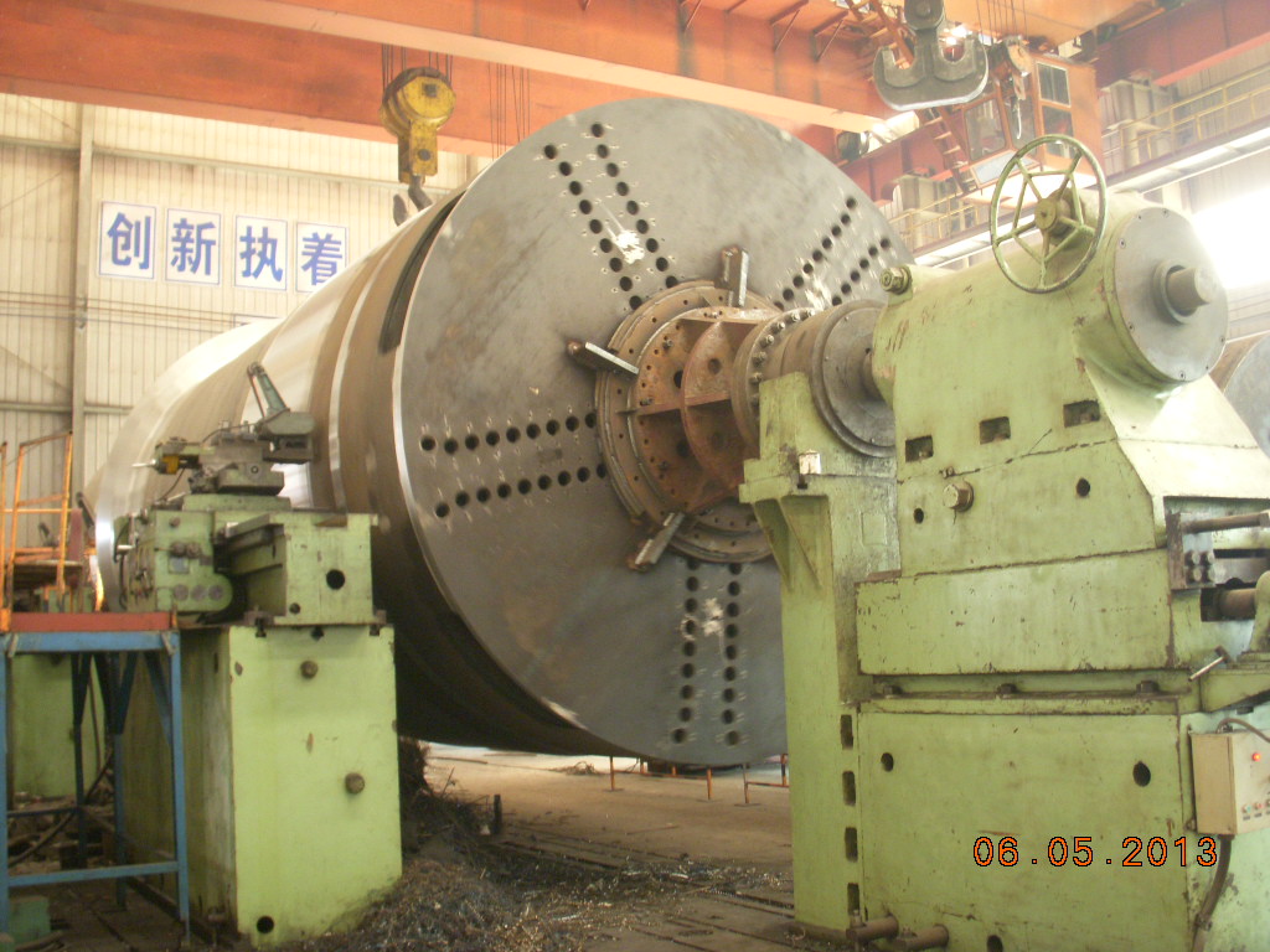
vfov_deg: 37.7
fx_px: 1394
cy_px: 476
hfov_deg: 49.0
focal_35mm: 38
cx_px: 635
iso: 320
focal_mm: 6.3
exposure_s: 1/8
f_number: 3.3
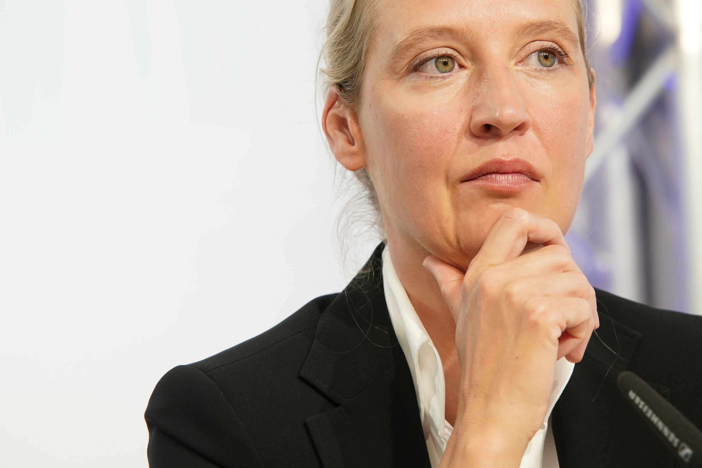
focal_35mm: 193
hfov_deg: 10.7
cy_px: 205
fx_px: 3763
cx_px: 360
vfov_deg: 7.1
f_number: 5.6
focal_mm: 136
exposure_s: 1/250
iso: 1000
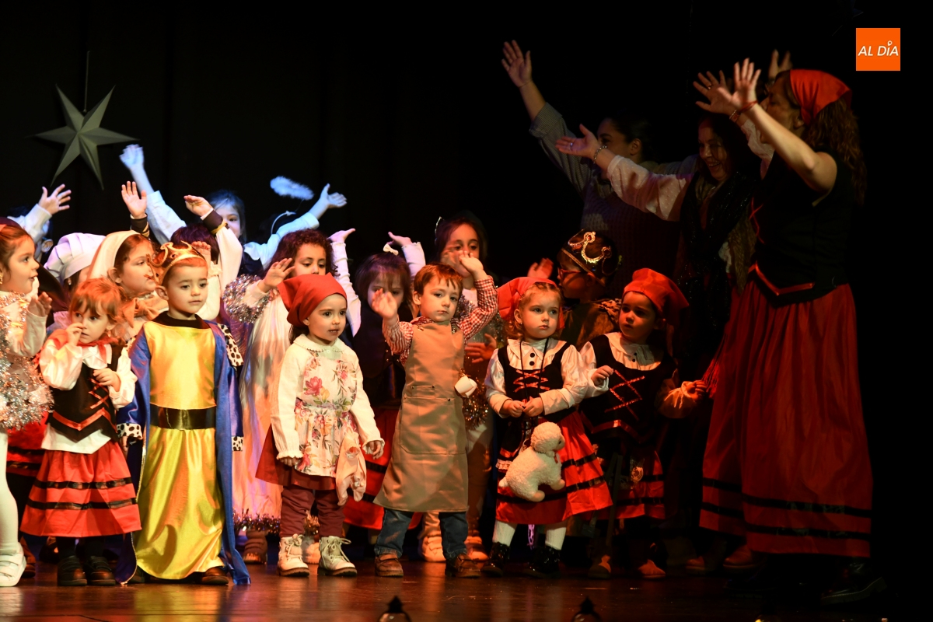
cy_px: 311
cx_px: 466
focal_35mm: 180
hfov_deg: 11.4
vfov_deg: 7.6
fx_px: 4665
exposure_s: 1/200
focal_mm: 180
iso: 2500
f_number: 4
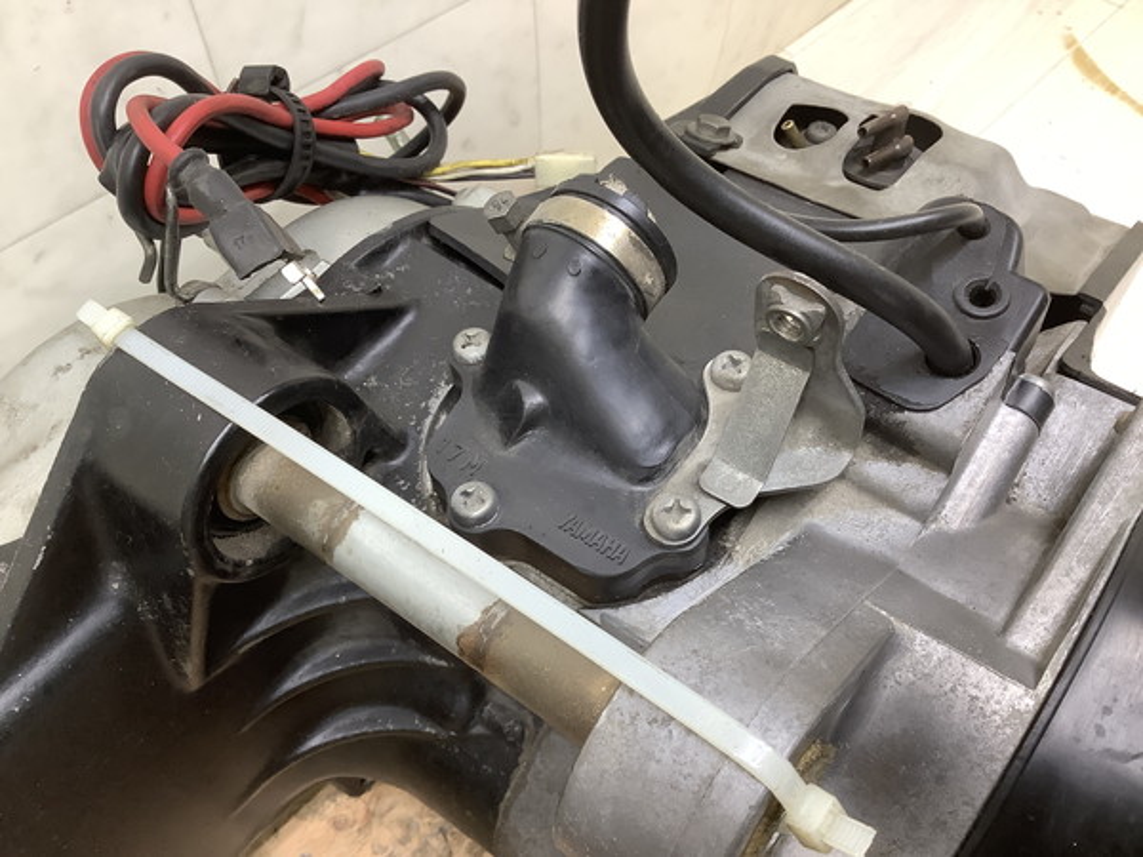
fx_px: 1024
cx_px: 572
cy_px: 428
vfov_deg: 45.4
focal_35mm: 31
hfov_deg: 58.4
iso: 125
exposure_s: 1/60
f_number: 2.4
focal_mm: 3.3
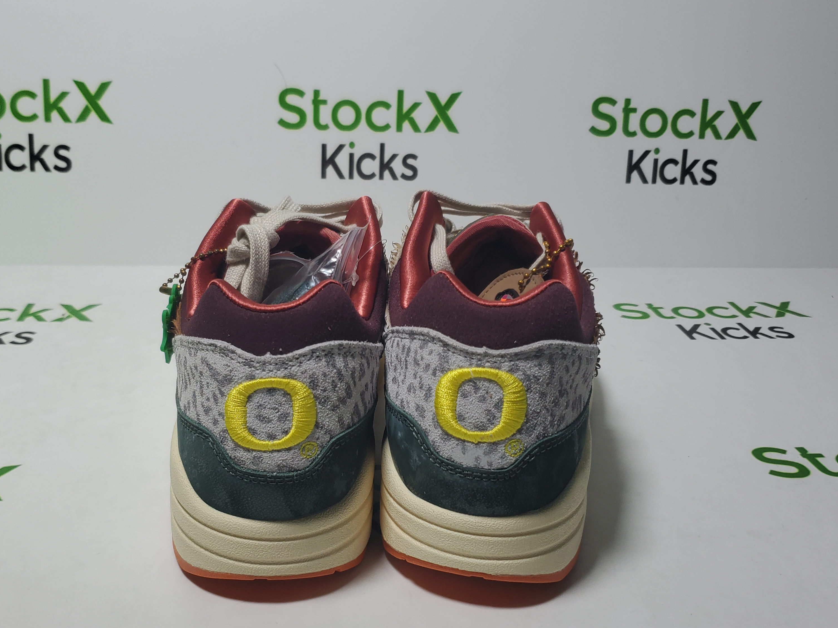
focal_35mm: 35
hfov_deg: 52.6
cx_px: 388
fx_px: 847
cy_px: 313
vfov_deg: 40.7
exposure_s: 1/619
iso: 50
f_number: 1.5
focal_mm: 4.3
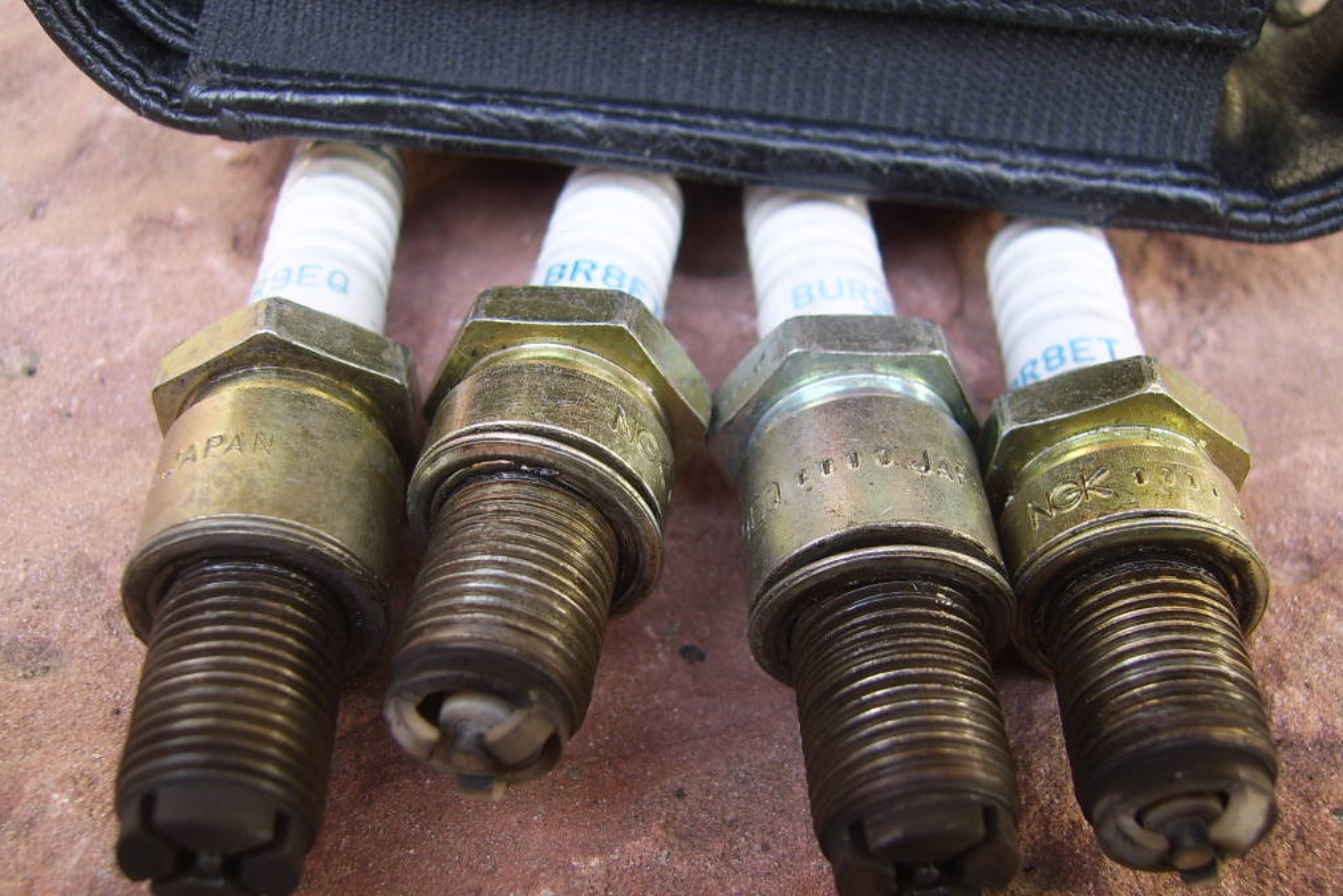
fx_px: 1492
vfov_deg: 33.4
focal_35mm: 40
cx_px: 665
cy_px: 503
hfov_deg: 48.5
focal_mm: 7.8
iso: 50
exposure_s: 1/30
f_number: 2.8
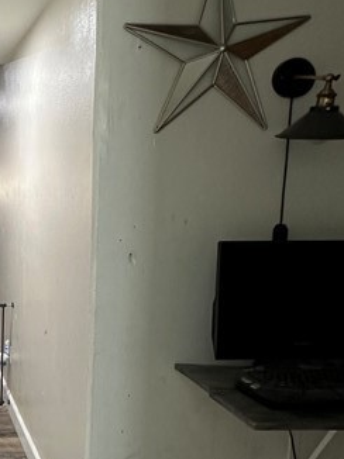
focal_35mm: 44
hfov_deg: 27.1
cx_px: -114
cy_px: 277
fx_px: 584
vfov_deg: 42.7
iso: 200
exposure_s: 1/60
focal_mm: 2.22
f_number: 2.2
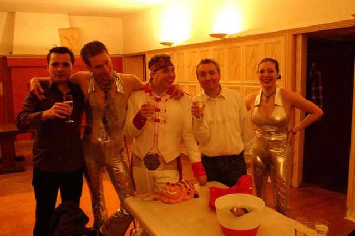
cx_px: 178
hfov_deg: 57.2
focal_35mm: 33
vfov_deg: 39.9
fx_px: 325
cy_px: 118
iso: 3200
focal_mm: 22
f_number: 5.6
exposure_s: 1/25
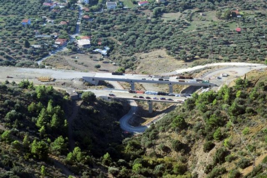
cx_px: 134
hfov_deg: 24.6
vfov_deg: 16.6
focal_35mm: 82
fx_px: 612
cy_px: 89
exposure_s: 1/200
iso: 400
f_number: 10
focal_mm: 55
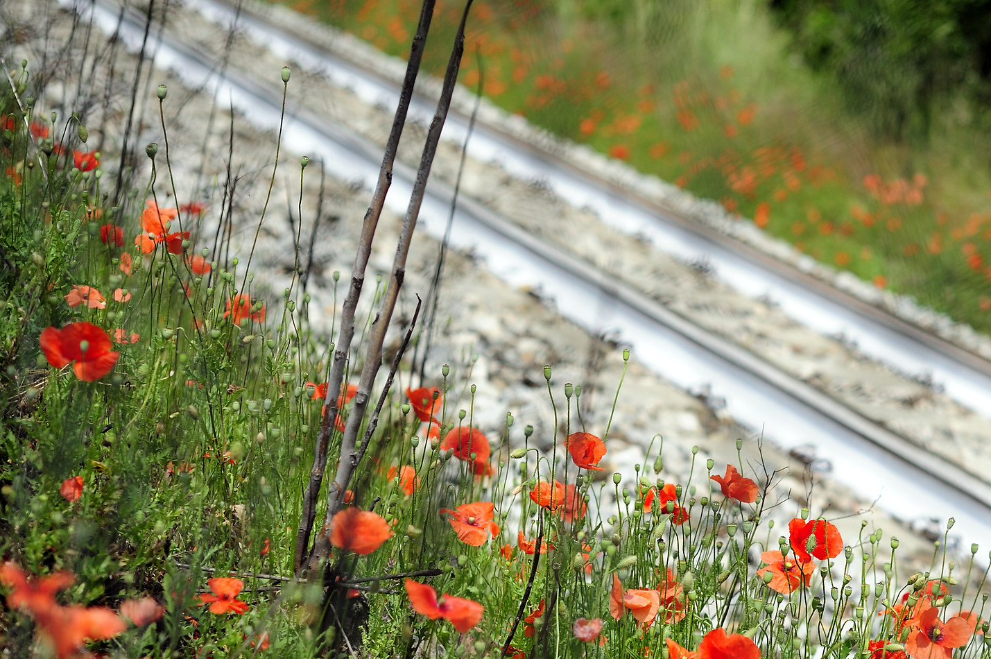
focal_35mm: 84
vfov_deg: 16.1
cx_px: 816
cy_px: 509
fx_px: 2310
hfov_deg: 23.8
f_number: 2.8
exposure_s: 1/4000
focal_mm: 50
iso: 200
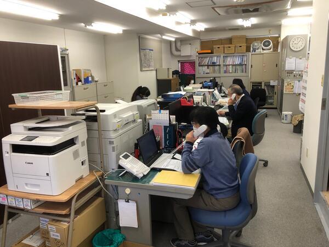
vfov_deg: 49.7
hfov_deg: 63.4
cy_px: 124
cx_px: 164
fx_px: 266
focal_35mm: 28
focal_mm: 3.99
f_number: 1.8
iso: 25
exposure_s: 1/33
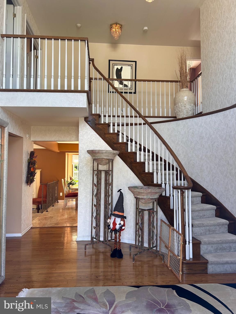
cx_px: 118
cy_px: 157
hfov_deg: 53.1
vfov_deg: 67.3
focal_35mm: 26
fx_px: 236
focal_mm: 5.7
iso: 64
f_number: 1.5
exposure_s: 1/120
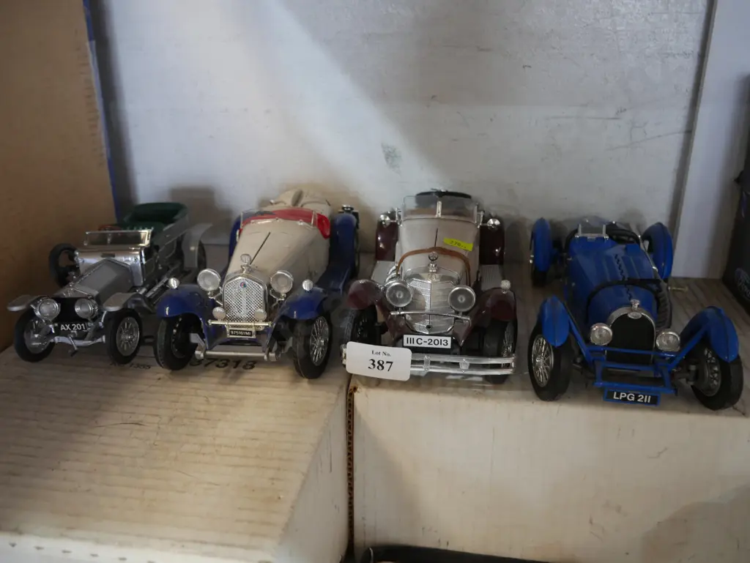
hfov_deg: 56.8
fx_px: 694
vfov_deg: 44.2
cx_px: 375
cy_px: 282
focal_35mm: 32
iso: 1000
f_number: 3.6
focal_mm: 16
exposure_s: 1/60
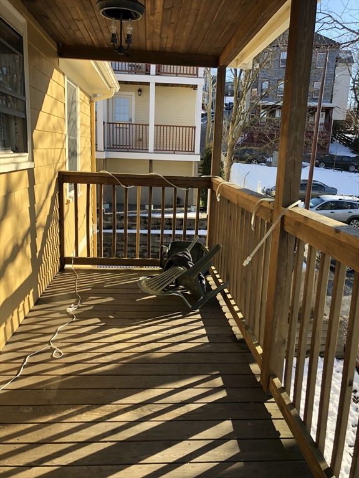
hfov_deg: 49.7
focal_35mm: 28
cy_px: 239
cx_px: 180
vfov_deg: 63.4
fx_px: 387
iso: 20
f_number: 1.8
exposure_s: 1/457
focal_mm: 4
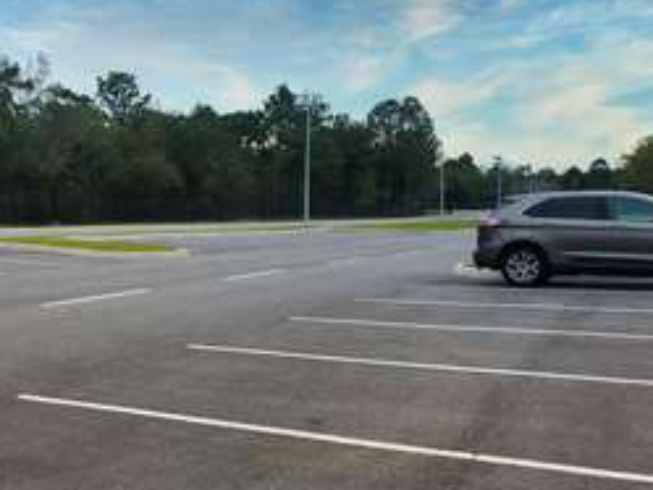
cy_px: 273
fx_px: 849
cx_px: 144
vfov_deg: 32.2
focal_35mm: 45
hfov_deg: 40.6
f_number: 1.8
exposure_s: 1/564
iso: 20
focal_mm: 4
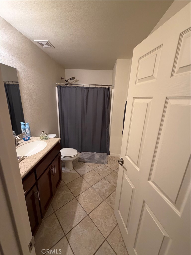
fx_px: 103
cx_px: 96
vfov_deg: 102.1
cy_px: 128
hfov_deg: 85.7
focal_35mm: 14
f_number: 2.2
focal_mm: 2.22
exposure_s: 1/60
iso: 400
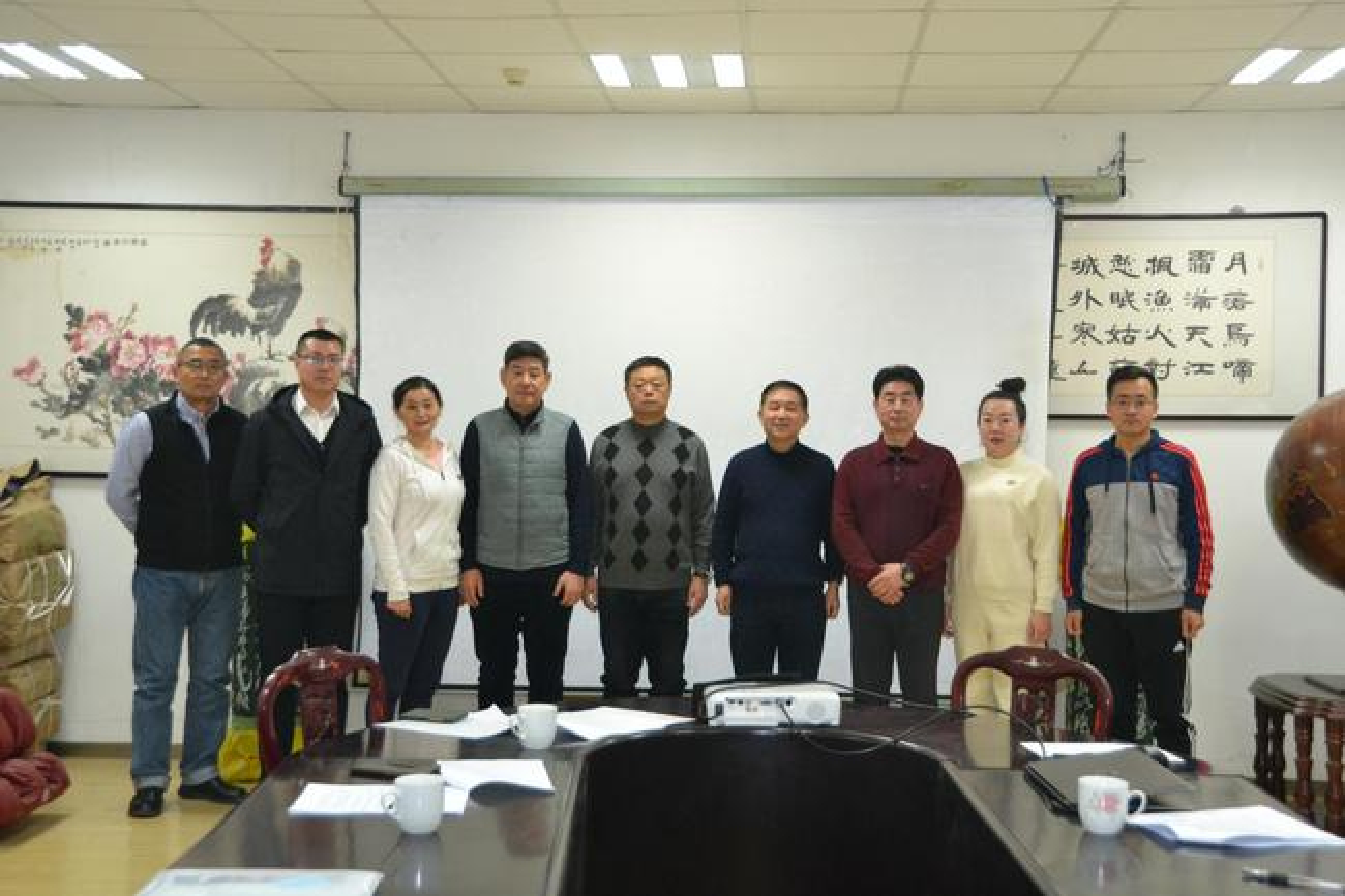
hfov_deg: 42.3
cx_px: 672
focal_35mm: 46
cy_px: 448
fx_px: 1737
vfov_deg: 28.9
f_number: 4
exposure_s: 1/60
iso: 2000
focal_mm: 31
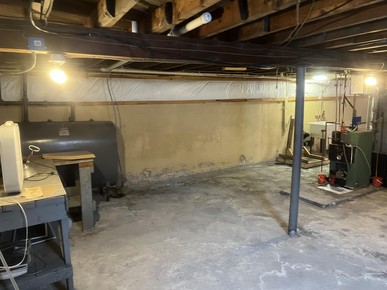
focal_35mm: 26
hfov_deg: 67.3
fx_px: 291
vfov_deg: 53.1
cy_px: 145
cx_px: 194
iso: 400
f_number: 1.5
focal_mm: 5.7
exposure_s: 1/40
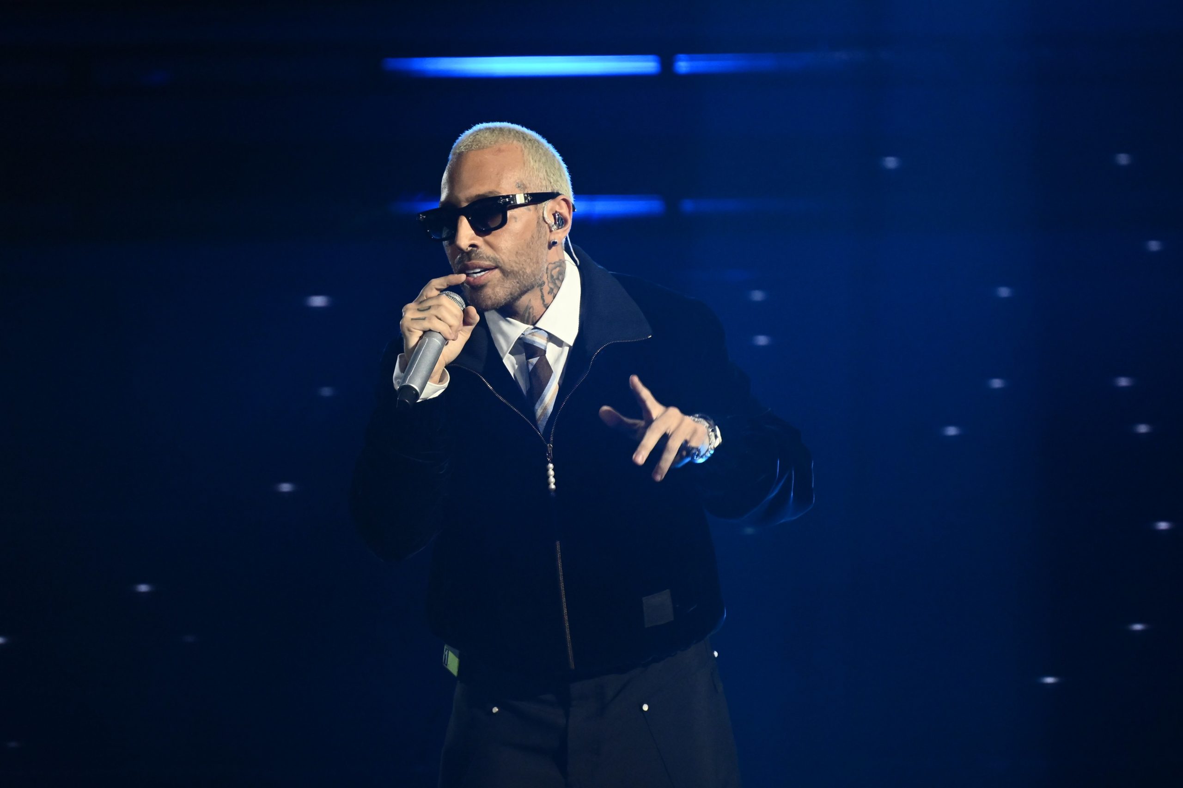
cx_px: 592
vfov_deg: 3.3
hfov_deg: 4.9
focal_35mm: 420
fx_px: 13799
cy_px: 394
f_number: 4
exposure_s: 1/250
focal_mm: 280
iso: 4000
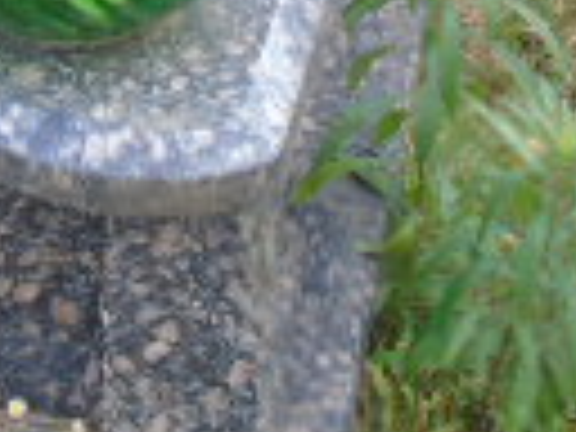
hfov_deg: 15.5
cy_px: -252
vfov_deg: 11.3
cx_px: -14
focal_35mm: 125
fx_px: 2080
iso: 80
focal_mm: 4.4
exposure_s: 1/50
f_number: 3.4
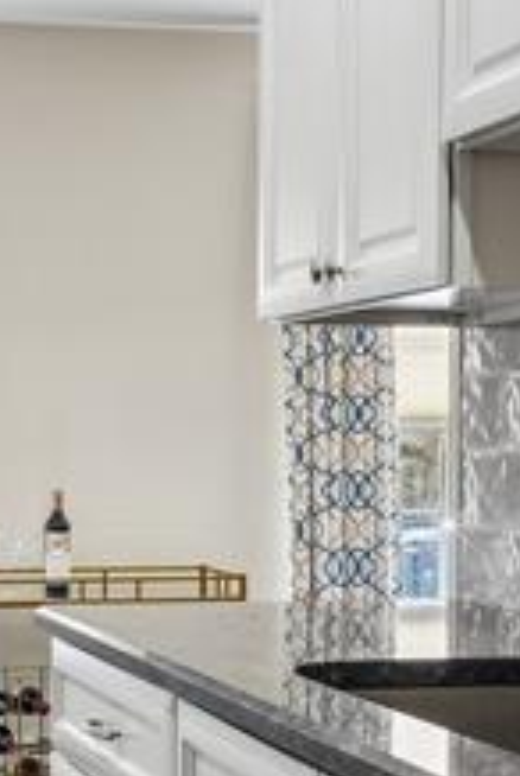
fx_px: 1620
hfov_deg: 17.7
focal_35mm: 75
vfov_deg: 26.8
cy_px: 513
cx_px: -39
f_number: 8
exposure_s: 1/15
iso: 400
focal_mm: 16
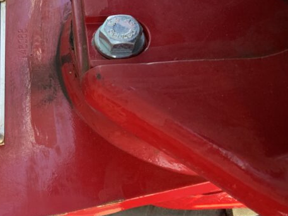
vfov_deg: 22.6
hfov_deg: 28.3
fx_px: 541
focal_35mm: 65
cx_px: 11
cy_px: 96
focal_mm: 3
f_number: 1.8
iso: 40
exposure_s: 1/122
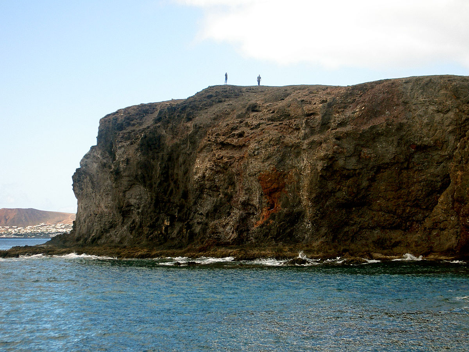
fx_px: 1206
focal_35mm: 89
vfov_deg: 16.6
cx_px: 234
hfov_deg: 22.0
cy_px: 176
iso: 50
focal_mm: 14.7
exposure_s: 1/200
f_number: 4.6
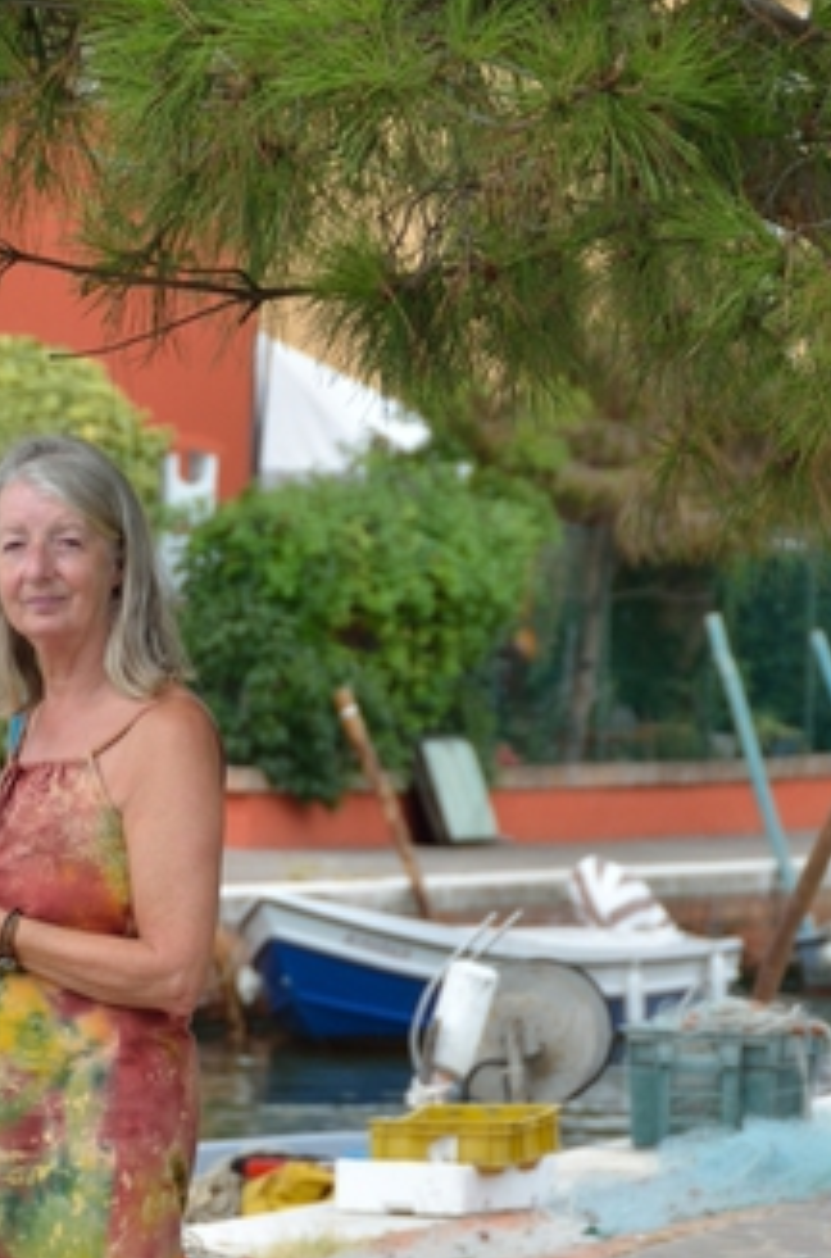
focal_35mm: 305
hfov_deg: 4.5
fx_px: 10630
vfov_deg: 6.8
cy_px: 566
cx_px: 17
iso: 125
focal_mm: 95
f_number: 5.3
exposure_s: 1/320
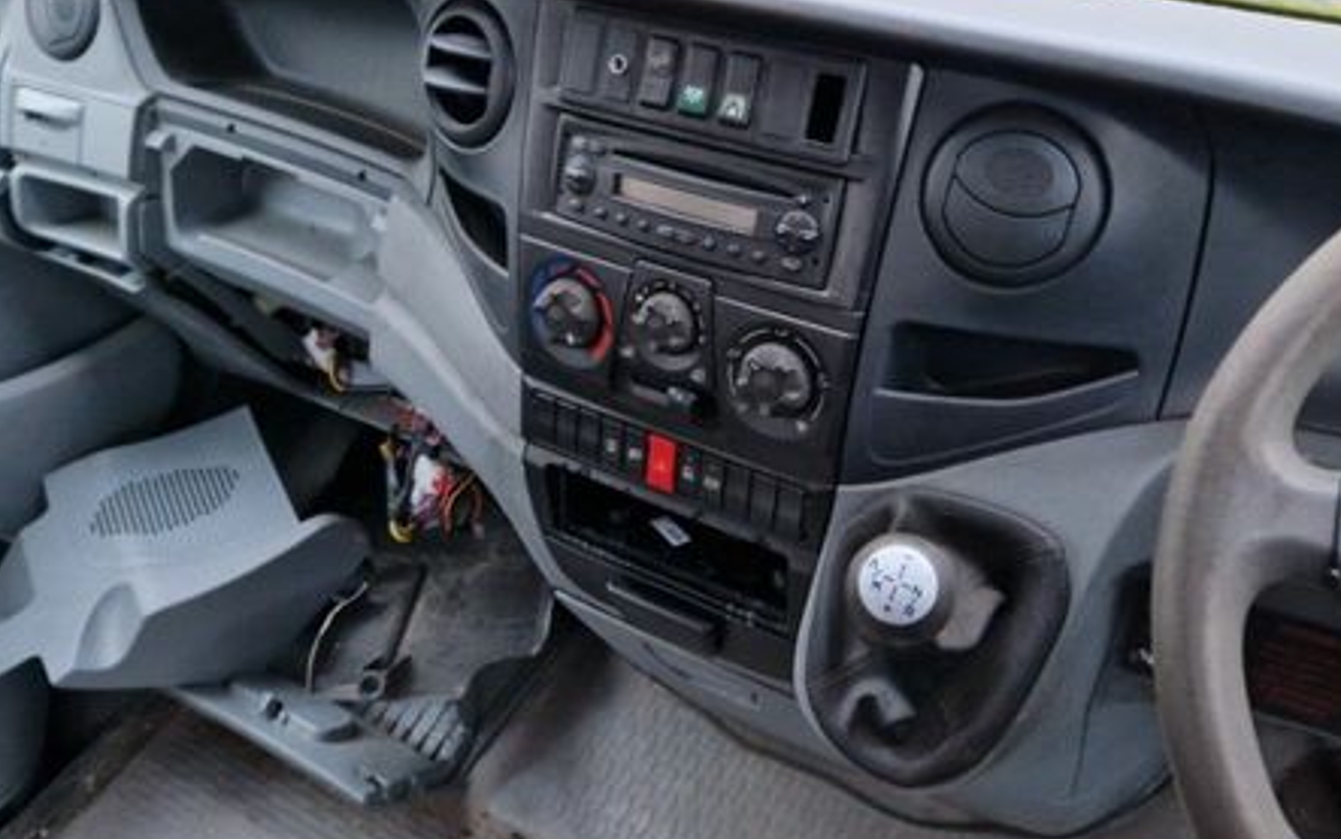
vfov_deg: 38.2
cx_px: 739
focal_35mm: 33
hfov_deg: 58.0
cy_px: 351
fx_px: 1206
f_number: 1.8
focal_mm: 5.4
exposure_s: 1/33
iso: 500
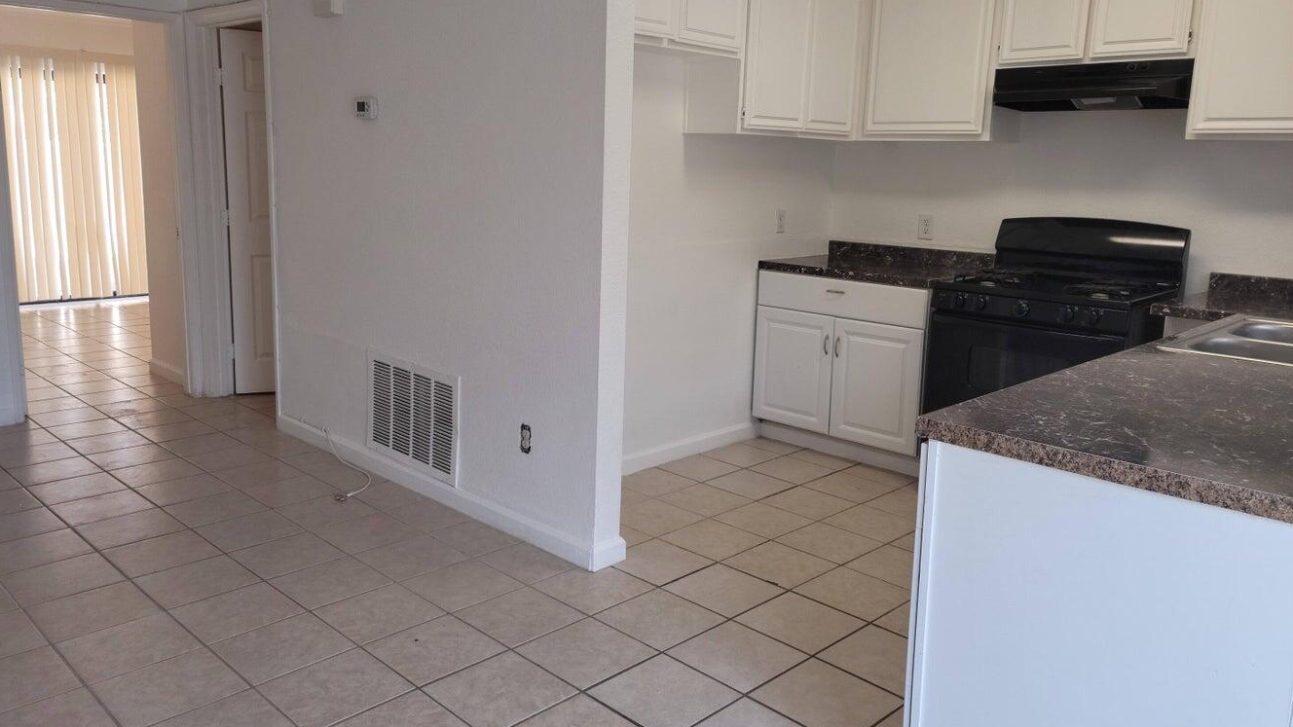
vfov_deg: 41.4
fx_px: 960
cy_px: 320
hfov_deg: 67.9
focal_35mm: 28
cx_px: 636
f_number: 1.8
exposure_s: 1/60
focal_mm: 7
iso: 32
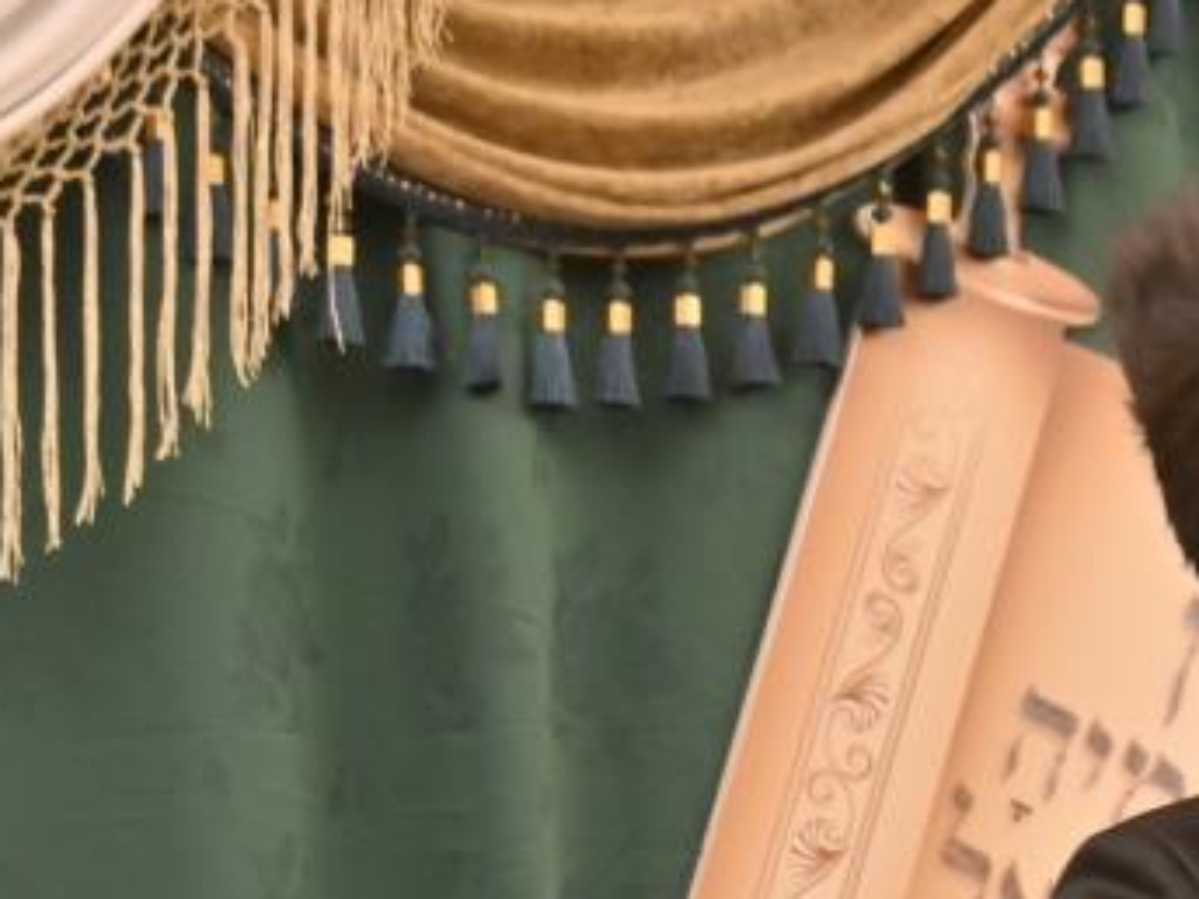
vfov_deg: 2.9
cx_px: 1429
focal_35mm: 515
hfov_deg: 3.8
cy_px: 758
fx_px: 17838
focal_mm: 120
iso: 500
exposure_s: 1/320
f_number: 4
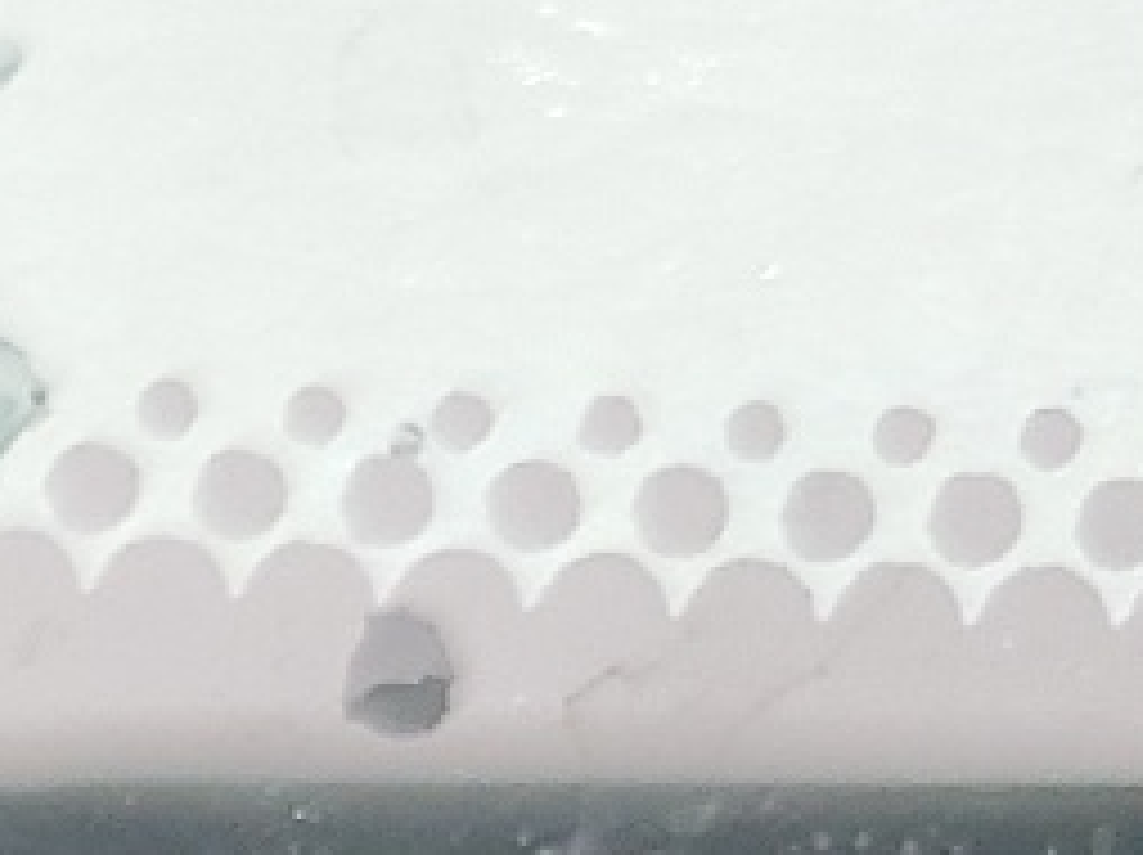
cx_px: -1530
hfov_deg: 10.5
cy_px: 2277
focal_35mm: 164
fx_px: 5410
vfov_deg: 8.1
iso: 91
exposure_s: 1/120
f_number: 1.5
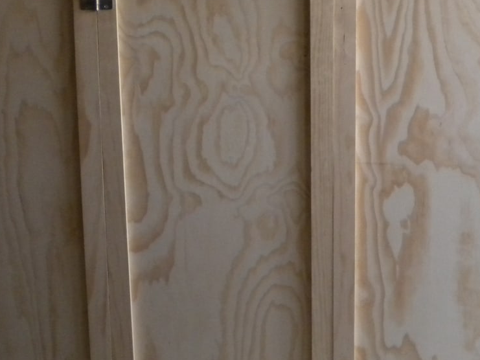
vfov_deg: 23.3
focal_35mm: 63
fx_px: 874
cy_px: 179
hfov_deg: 30.6
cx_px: 299
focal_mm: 6.3
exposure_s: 1/66.6
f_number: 3.1
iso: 496
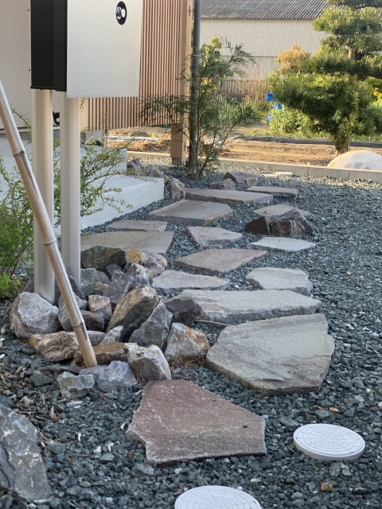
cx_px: 191
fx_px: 765
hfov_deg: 28.0
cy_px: 254
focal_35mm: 52
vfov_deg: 36.8
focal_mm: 6
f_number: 2.4
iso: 40
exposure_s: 1/122
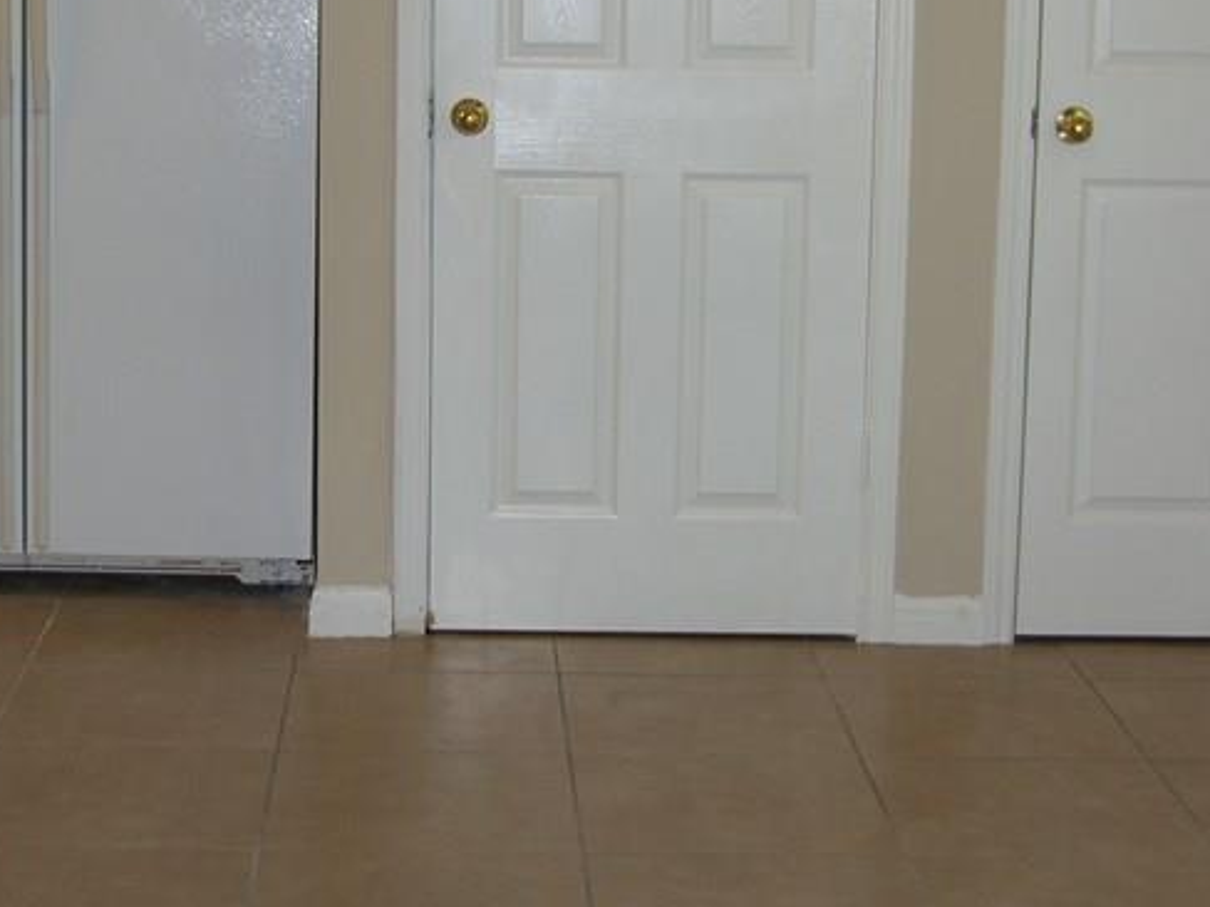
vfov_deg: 17.5
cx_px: 439
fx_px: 2936
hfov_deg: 23.2
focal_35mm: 84
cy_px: 317
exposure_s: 1/40
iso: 50
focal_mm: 10.3
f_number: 2.5
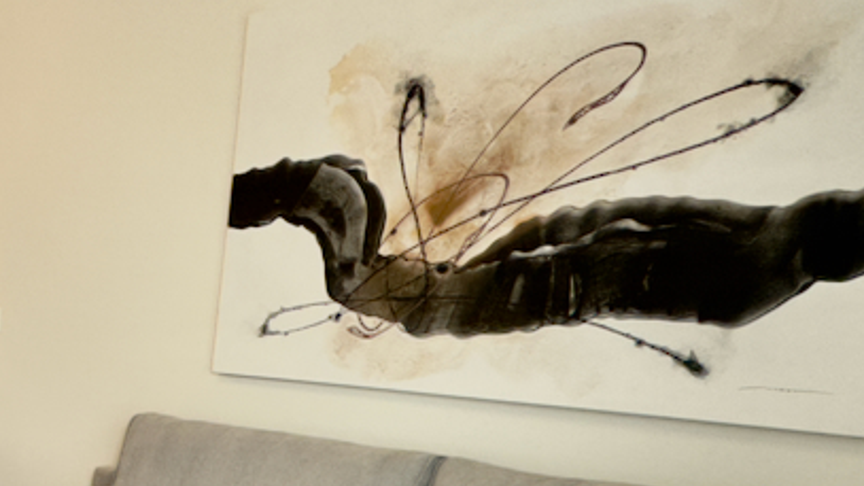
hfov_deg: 29.9
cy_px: 545
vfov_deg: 23.3
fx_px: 1100
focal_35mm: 48
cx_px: -363
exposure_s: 1/99
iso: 100
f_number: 2.2
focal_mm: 2.22
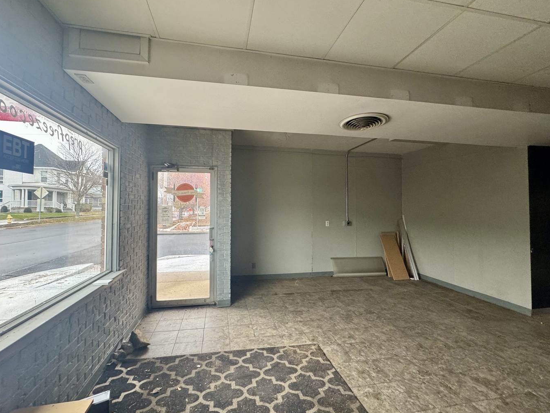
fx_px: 238
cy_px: 203
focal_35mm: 15
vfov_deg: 81.7
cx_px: 258
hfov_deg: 98.1
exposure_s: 1/99
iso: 200
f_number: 2.2
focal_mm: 2.22
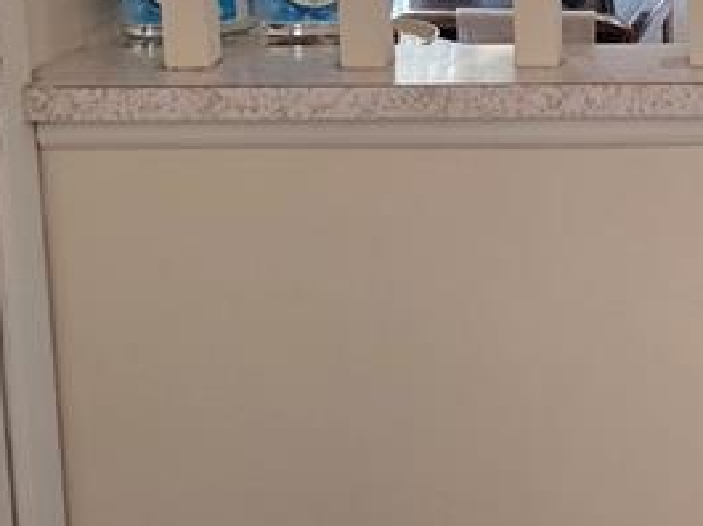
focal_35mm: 89
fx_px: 1805
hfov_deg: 20.6
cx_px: 838
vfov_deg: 16.1
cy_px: -61
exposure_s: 1/120
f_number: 1.8
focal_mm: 5.4
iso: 160
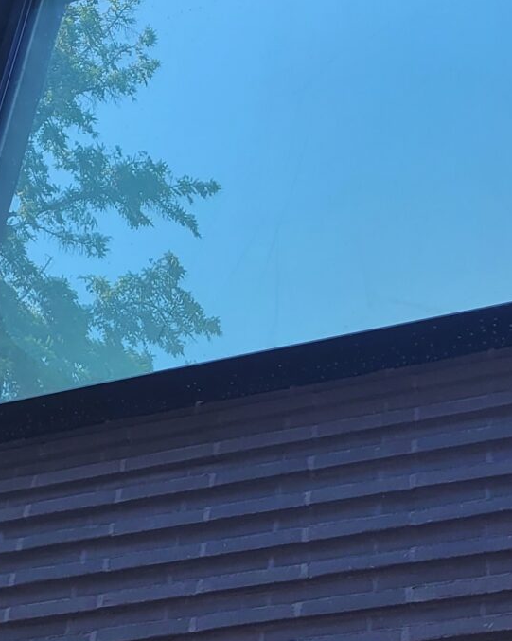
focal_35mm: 96
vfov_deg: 19.9
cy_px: 180
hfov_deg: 16.0
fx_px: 1820
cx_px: 168
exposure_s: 1/329
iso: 40
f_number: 1.8
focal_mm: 5.4
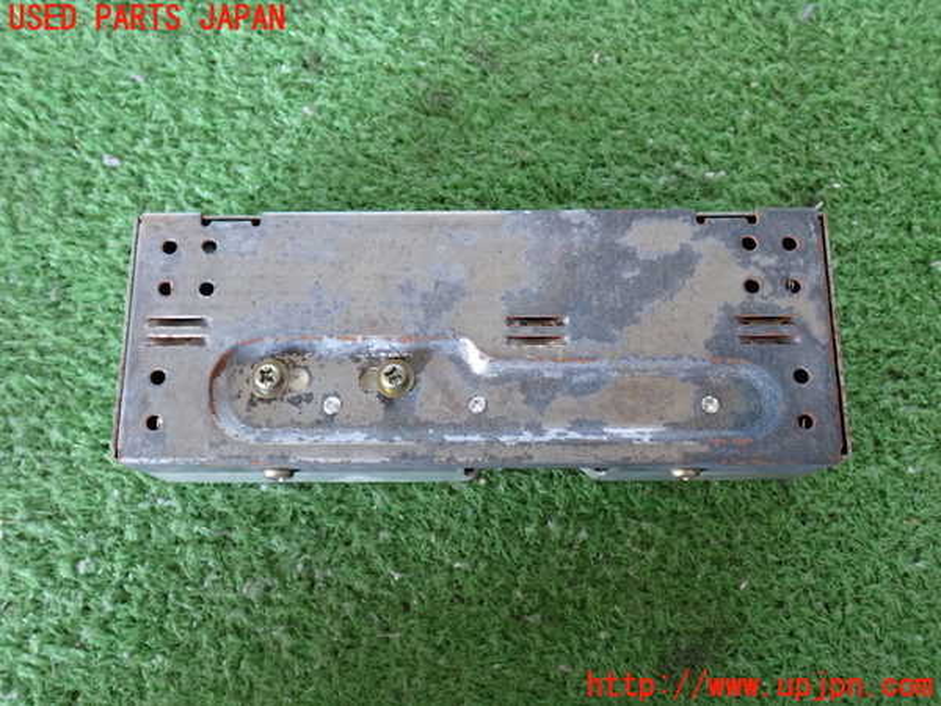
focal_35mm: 36
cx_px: 470
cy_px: 353
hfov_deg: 51.4
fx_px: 979
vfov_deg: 39.7
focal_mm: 6.37
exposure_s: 1/40
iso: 500
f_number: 2.5
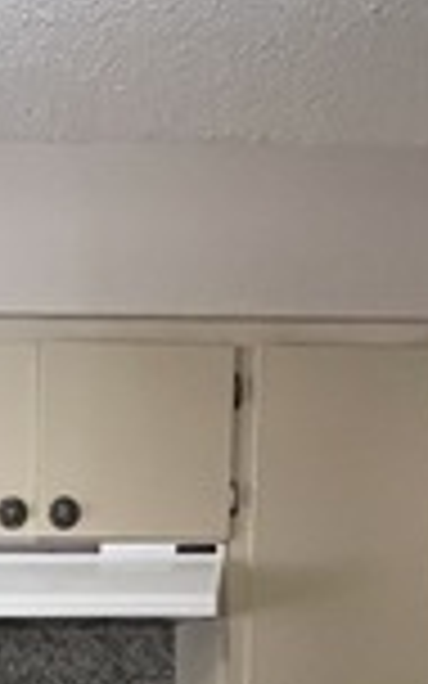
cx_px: -162
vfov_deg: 30.6
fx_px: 1082
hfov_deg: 20.1
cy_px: 788
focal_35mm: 58
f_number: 1.8
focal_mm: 1.57
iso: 640
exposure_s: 1/60
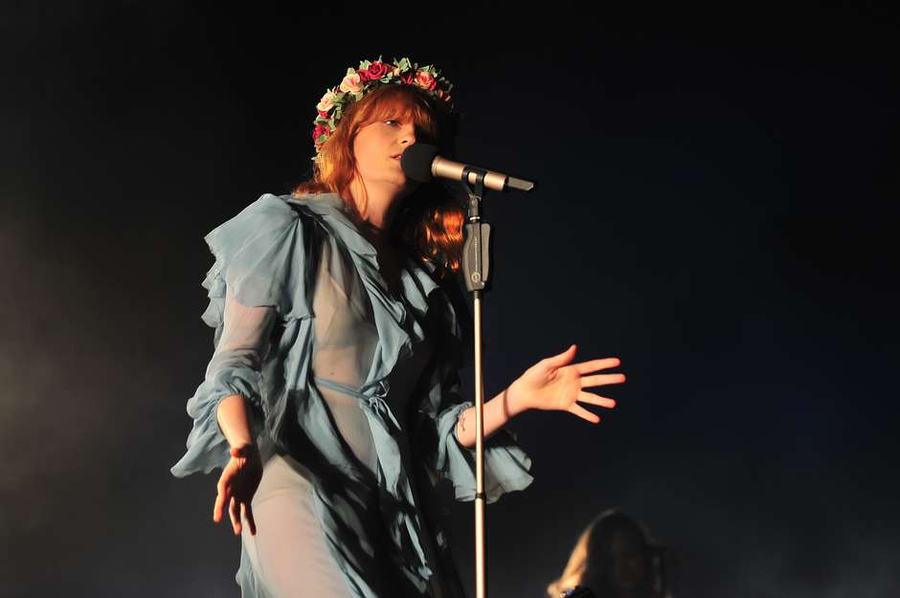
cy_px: 299
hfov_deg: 19.5
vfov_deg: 13.0
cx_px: 450
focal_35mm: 105
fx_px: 2623
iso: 1600
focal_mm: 105
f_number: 3.2
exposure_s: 1/800
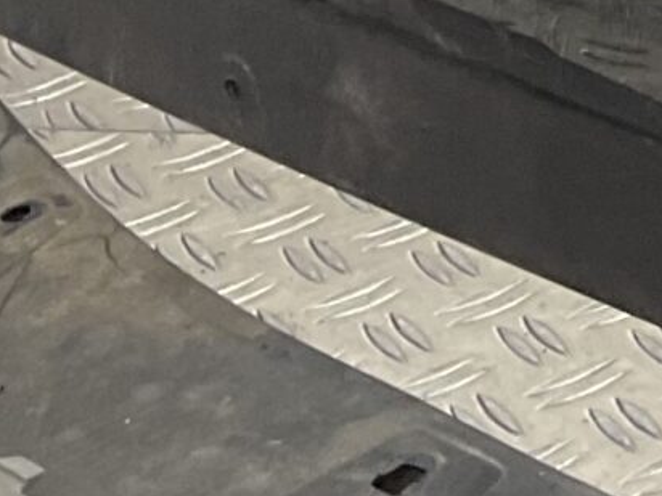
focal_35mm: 180
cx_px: 1642
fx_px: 3442
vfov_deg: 7.7
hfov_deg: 9.6
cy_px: -706
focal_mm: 3
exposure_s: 1/100
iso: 25
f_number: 1.8
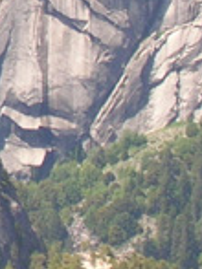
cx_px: -426
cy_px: -177
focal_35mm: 495
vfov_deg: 4.0
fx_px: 3857
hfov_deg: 2.9
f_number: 4.5
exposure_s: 1/214
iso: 50
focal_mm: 15.2
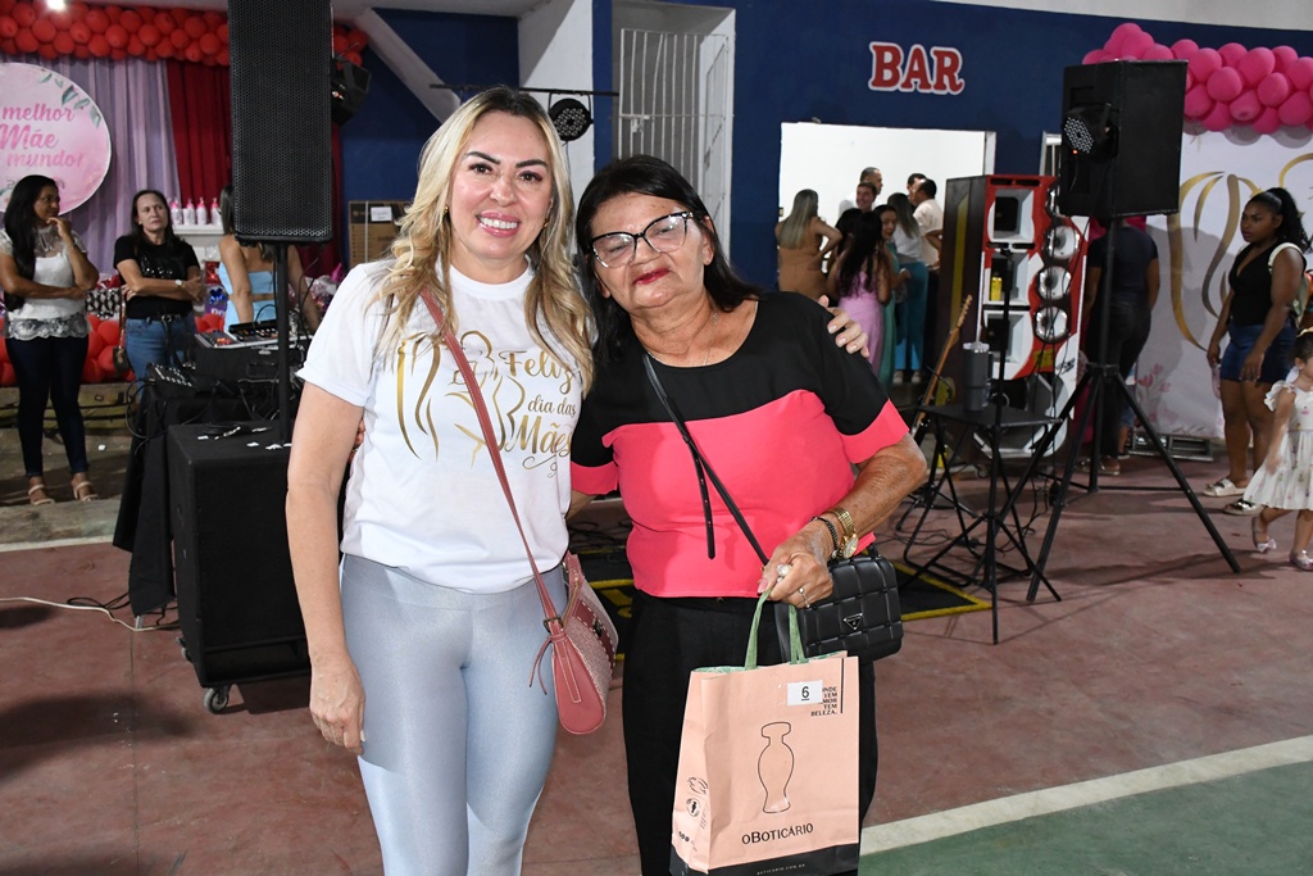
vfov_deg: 38.9
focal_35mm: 34
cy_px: 438
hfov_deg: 55.8
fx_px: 1240
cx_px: 656
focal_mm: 23
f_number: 5.6
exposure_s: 1/80
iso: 4000
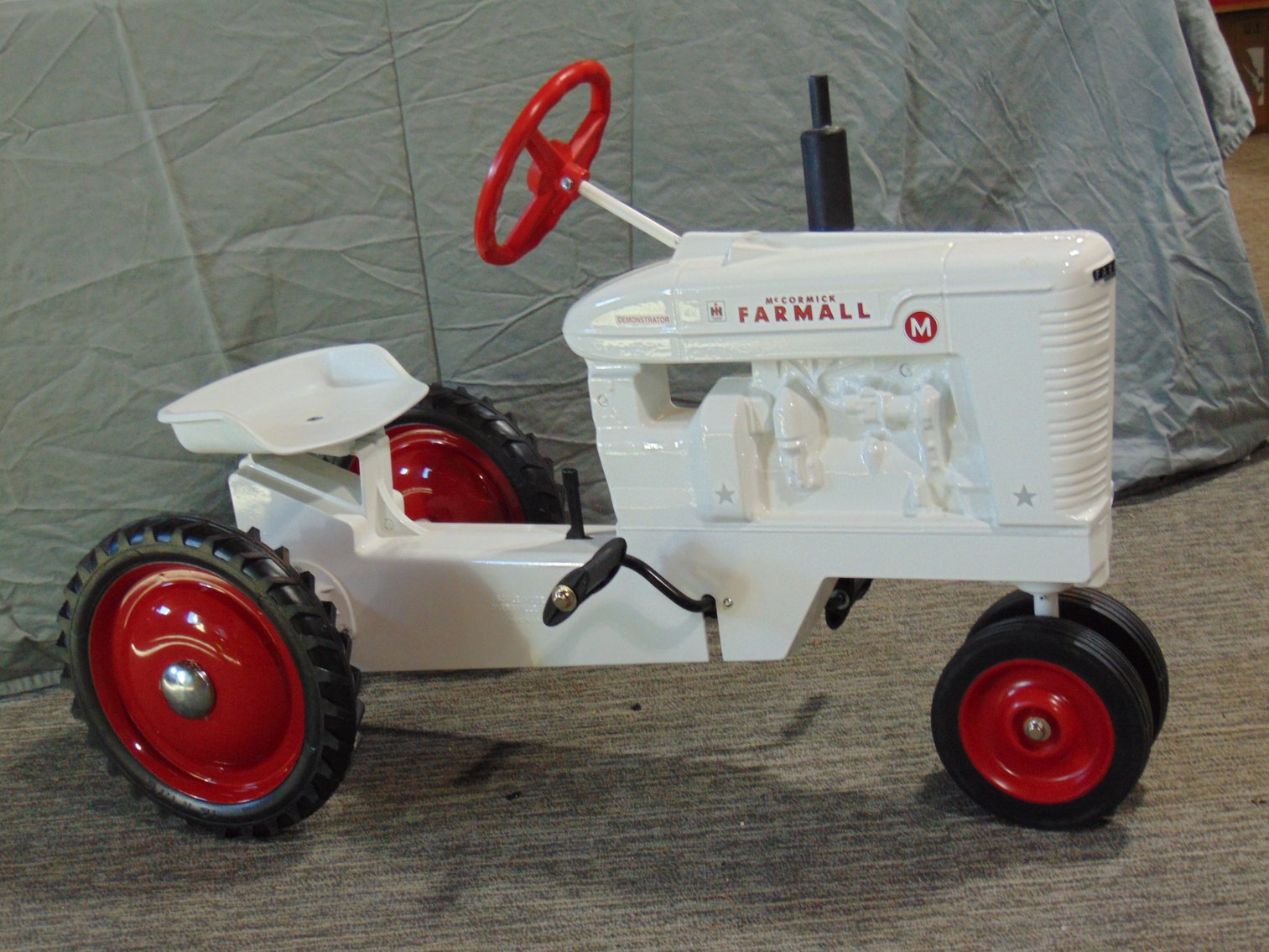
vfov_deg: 29.1
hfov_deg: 38.2
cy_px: 476
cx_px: 634
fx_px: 1833
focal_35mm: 50
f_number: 3.5
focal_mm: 9
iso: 200
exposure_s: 1/30
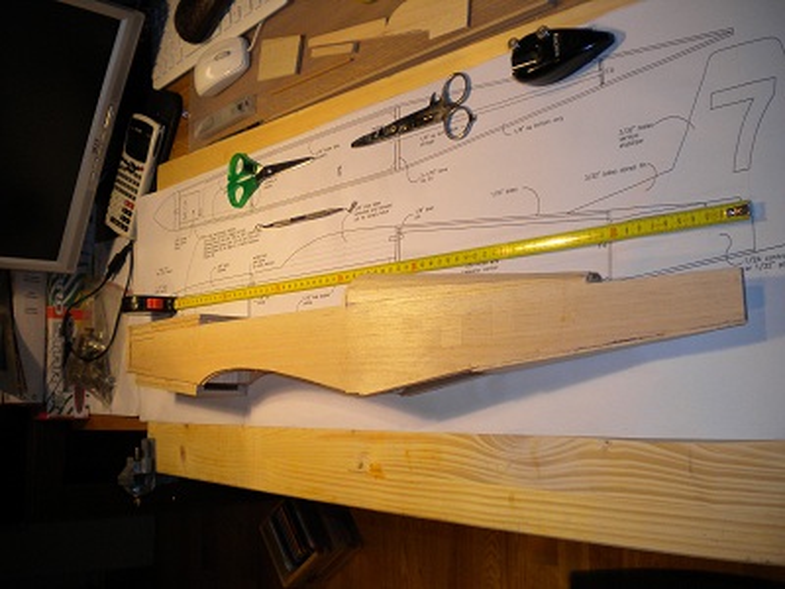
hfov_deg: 52.6
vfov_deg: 40.7
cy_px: 294
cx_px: 392
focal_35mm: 35
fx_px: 794
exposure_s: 1/54
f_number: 3.1
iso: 119
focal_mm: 6.3
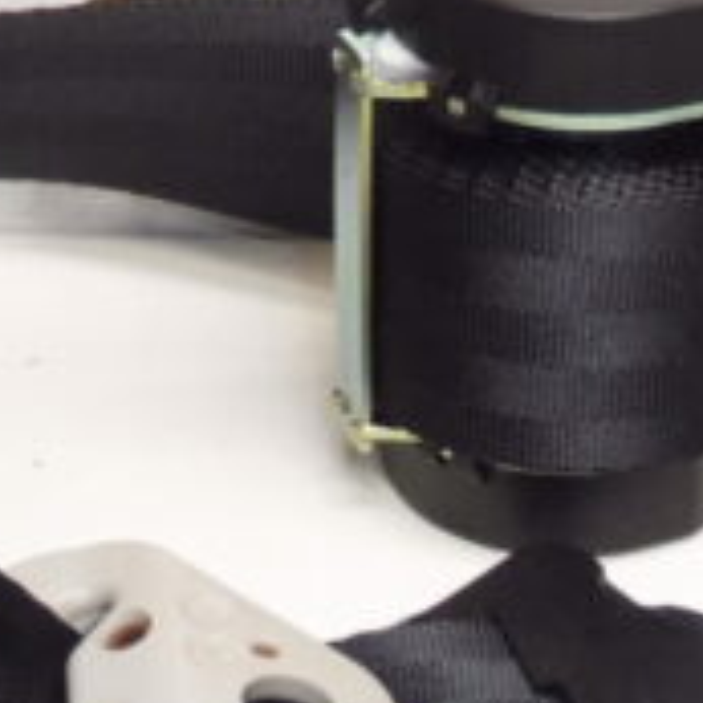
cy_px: 439
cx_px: 455
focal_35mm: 131
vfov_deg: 13.3
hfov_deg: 13.3
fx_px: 3010
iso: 200
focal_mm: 4.4
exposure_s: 1/80
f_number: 3.5
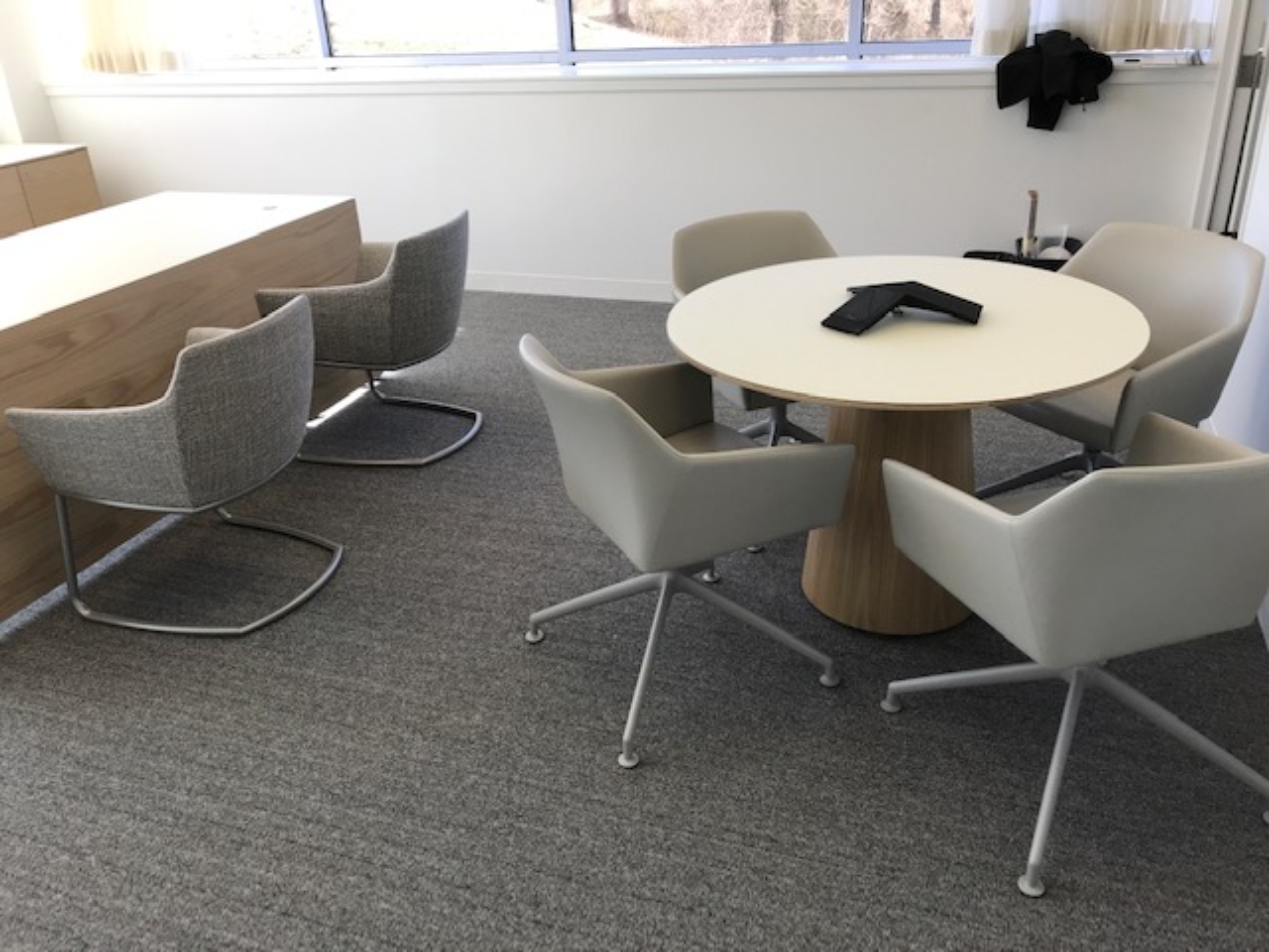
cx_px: 634
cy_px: 476
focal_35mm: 28
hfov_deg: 63.4
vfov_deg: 49.7
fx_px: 1026
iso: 32
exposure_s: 1/120
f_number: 1.8
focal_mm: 3.99
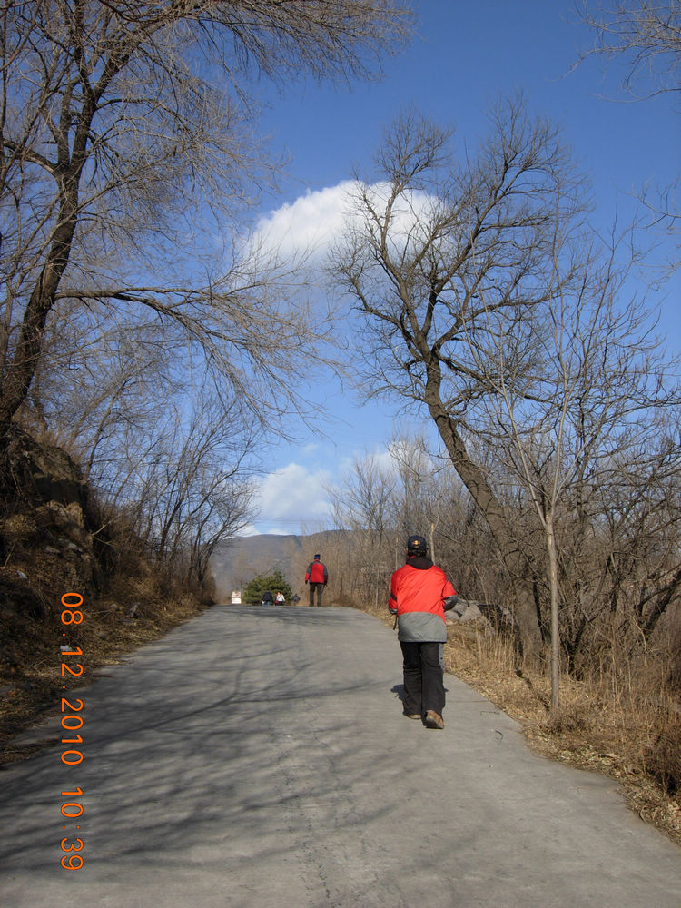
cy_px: 454
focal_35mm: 36
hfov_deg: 39.7
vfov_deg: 51.4
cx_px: 340
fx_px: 944
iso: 50
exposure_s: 1/395
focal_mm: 7.5
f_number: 6.1
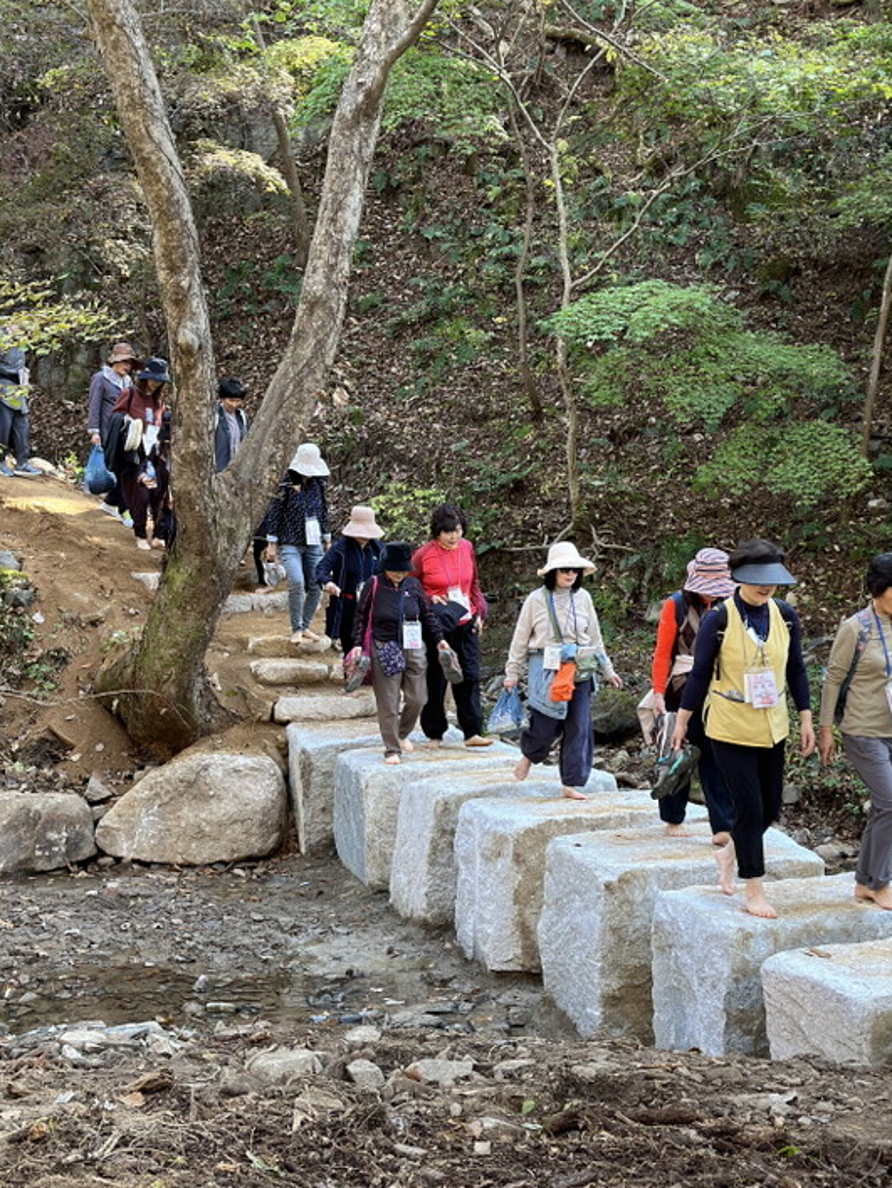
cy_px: 597
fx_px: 1957
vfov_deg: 33.8
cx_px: 455
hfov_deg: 25.7
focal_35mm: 57
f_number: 1.78
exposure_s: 1/121
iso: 125
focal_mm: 6.86
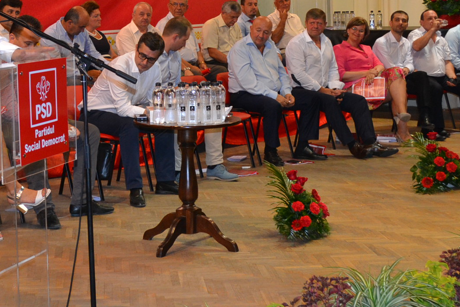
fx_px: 920
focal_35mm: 72
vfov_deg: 18.7
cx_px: 109
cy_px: 59
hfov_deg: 27.6
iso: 720
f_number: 4
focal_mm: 22
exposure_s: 1/60
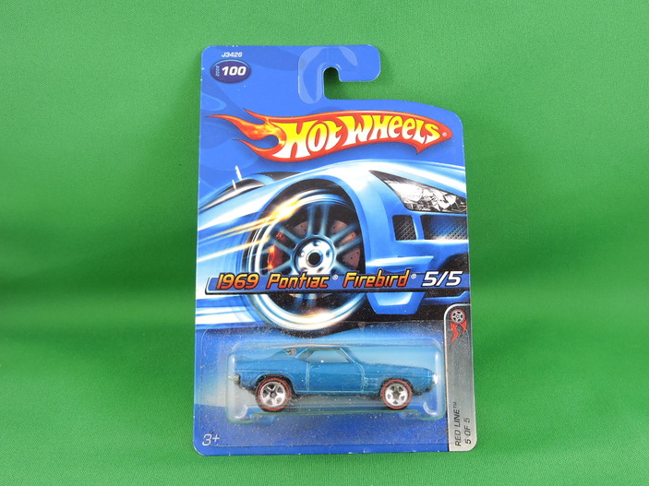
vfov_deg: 42.9
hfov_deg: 55.3
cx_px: 351
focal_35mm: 33
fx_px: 619
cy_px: 253
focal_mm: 5.4
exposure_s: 1/30
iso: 140
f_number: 3.5
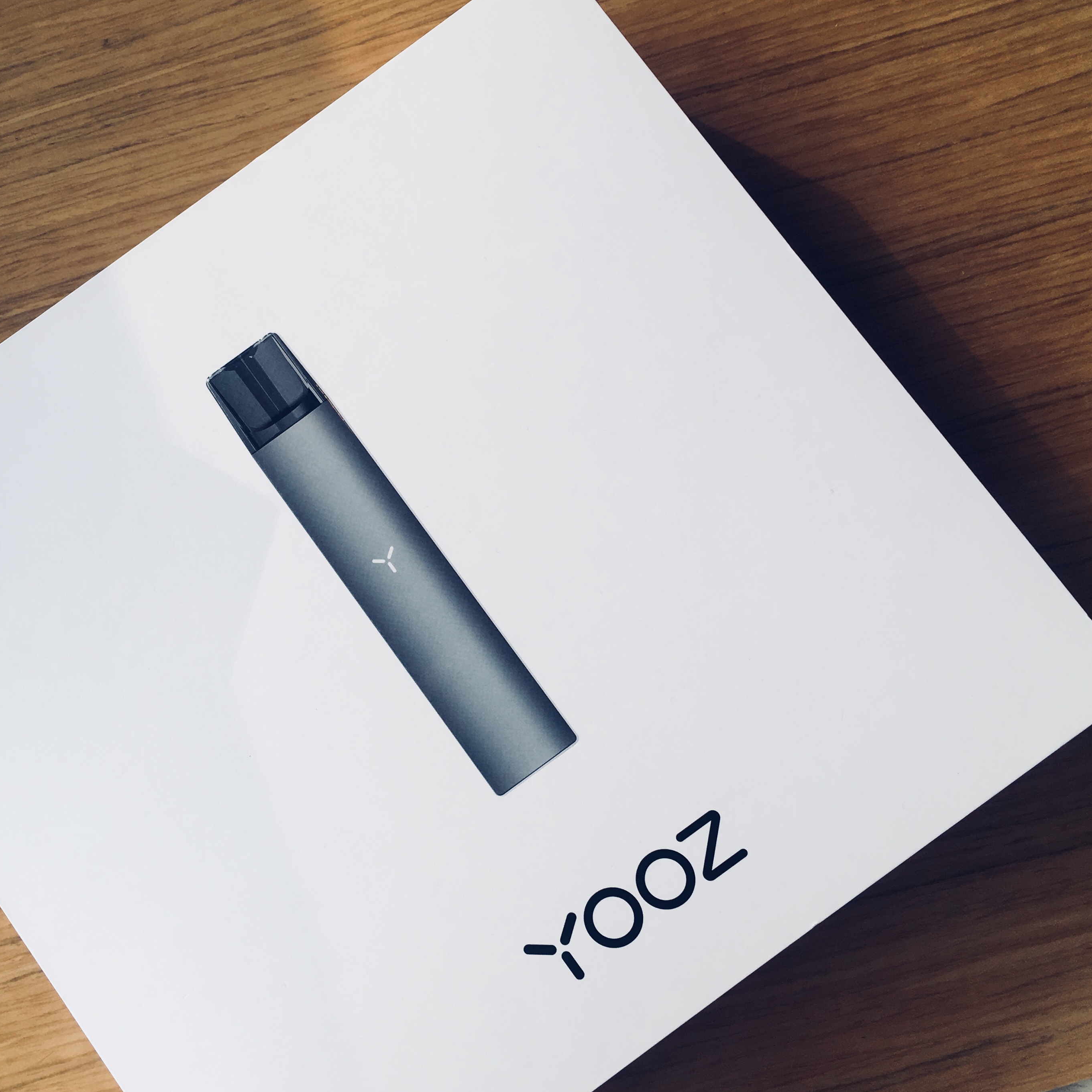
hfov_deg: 43.5
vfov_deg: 43.8
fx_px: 1356
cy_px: 522
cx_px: 407
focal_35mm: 38
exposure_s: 1/270
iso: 25
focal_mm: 4.15
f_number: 2.2
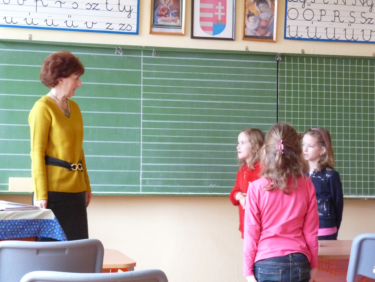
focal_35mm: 91
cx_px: 188
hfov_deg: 21.5
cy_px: 141
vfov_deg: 16.2
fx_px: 986
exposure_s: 1/8
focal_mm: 16.1
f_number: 3.4
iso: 800
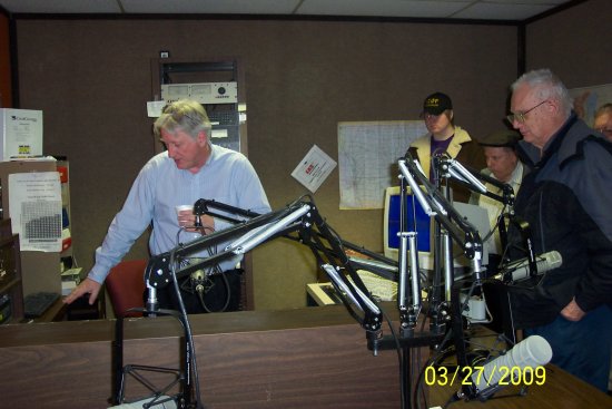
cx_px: 306
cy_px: 204
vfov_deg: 35.1
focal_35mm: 38
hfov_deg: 50.7
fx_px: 646
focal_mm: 8
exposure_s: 1/30
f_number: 2.8
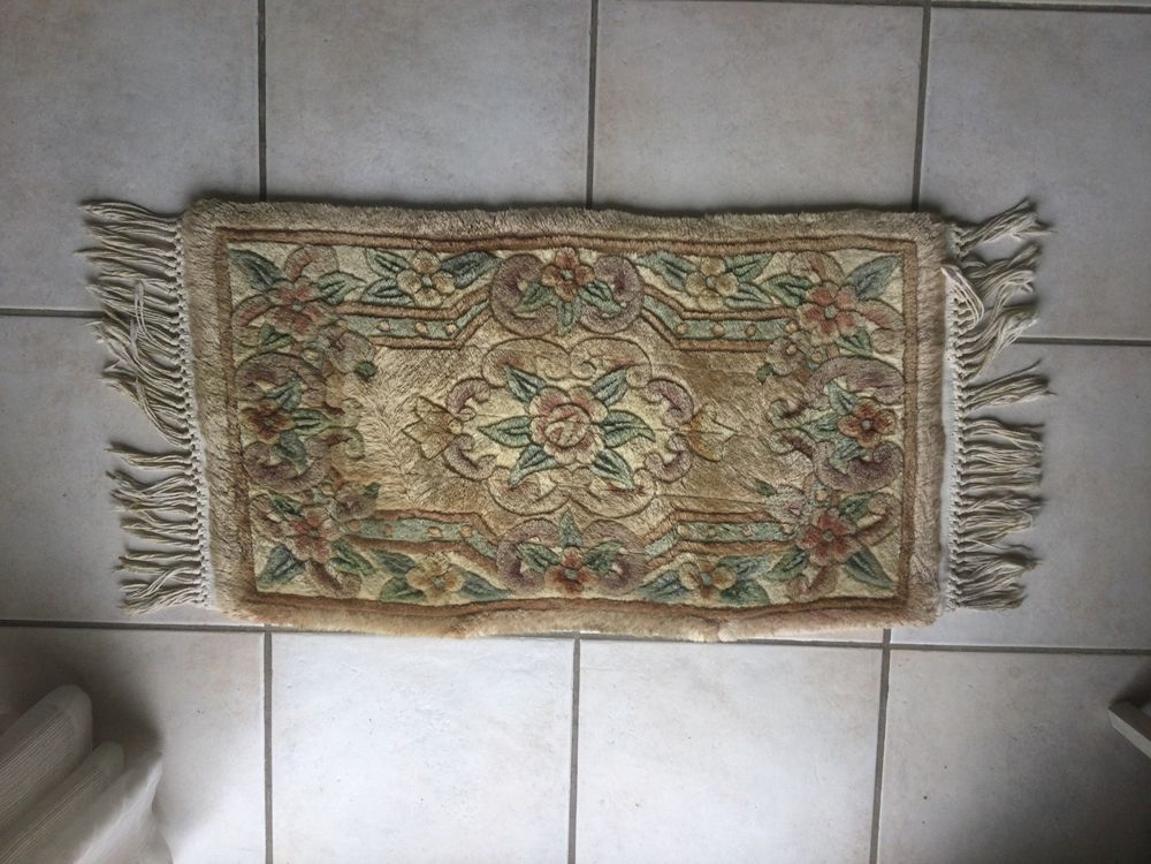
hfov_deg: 58.4
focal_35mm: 31
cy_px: 432
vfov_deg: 45.4
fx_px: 1031
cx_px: 576
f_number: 2.4
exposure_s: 1/101
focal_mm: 3.3
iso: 25
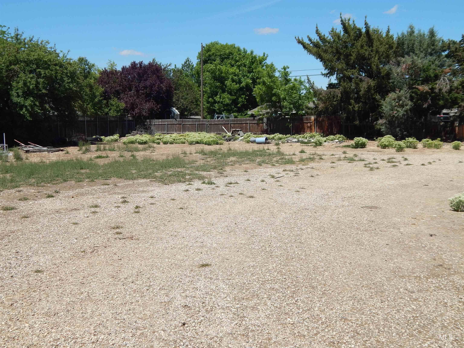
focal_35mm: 38
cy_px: 174
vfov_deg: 37.7
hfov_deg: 49.0
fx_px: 509
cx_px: 232
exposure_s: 1/400
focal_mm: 6.8
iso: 125
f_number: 6.9
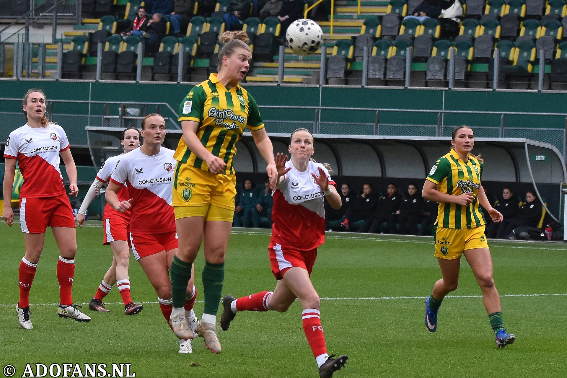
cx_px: 284
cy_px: 189
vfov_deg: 13.0
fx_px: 1654
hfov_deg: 19.5
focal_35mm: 105
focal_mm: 70
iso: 800
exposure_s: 1/1000
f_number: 3.2
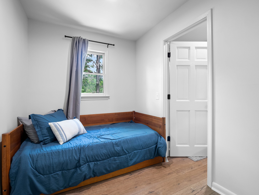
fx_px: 120
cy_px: 98
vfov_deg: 78.1
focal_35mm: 16
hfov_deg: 94.5
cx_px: 130
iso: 400
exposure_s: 1/6
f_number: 5.6
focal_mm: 8
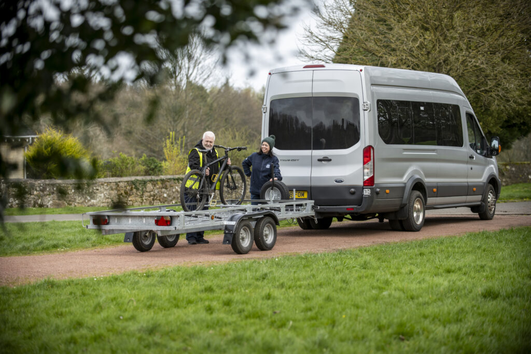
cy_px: 177
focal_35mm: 110
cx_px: 266
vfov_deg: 12.5
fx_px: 1623
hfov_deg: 18.6
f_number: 2.8
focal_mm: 110
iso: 200
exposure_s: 1/1000
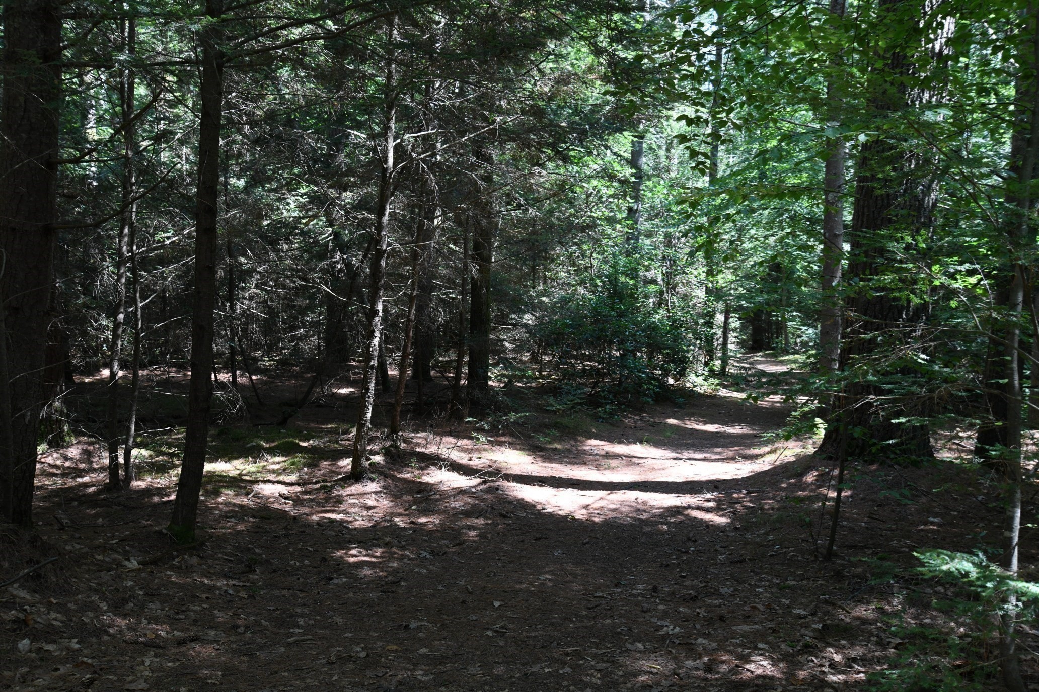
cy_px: 346
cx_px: 520
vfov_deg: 35.1
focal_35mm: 38
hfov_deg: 50.7
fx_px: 1097
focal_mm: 38
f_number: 8
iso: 1600
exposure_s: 1/125
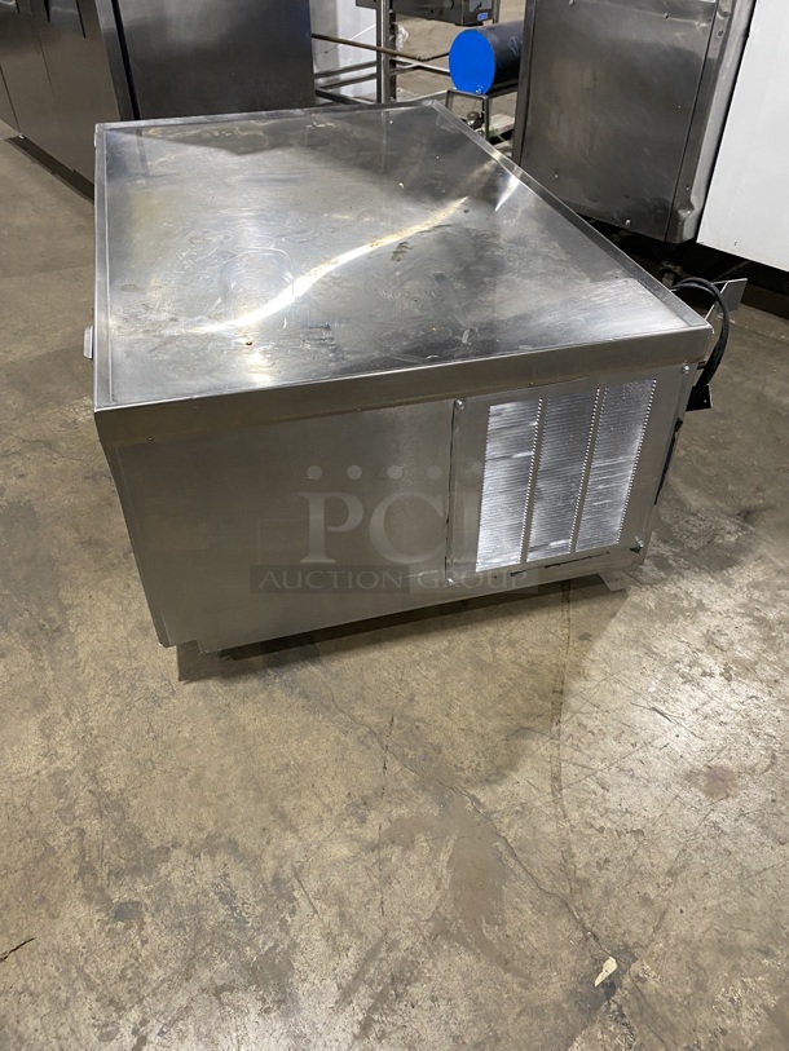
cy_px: 526
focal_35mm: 26
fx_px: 790
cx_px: 394
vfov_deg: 67.3
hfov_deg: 53.1
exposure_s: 1/60
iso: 200
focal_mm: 4.25
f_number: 1.8
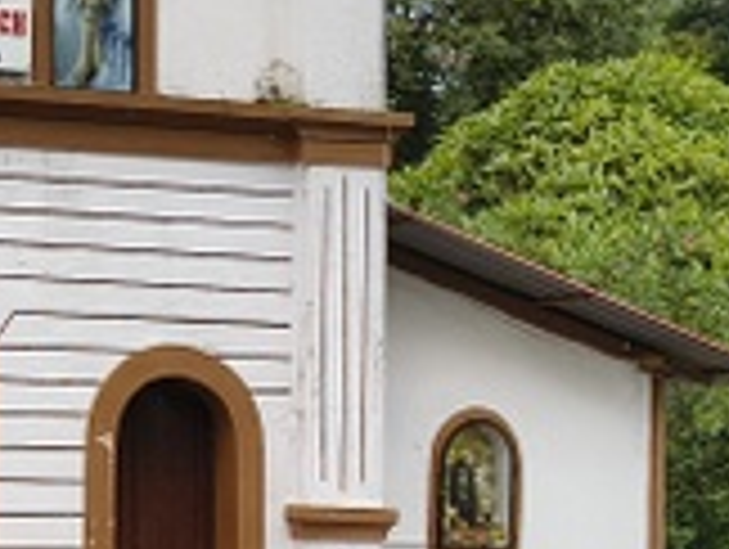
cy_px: 482
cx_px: -360
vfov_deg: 10.0
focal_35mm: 148
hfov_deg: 12.7
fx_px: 3121
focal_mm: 5.56
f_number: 1.8
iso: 101
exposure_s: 1/1068
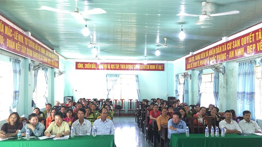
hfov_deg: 61.0
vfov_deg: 36.5
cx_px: 130
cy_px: 88
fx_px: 222
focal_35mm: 32
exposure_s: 1/17
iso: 64
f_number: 2.2
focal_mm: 4.15
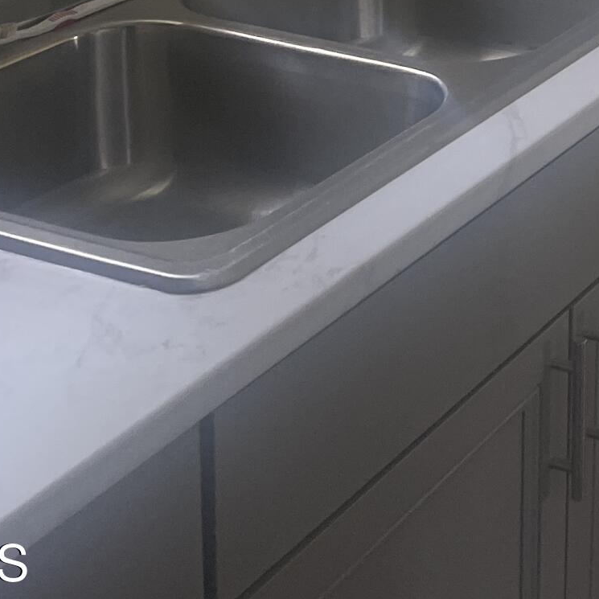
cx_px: 849
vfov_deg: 17.8
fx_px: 1742
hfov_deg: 17.8
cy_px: -258
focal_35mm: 89
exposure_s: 1/121
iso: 100
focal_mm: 5.1
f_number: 1.6
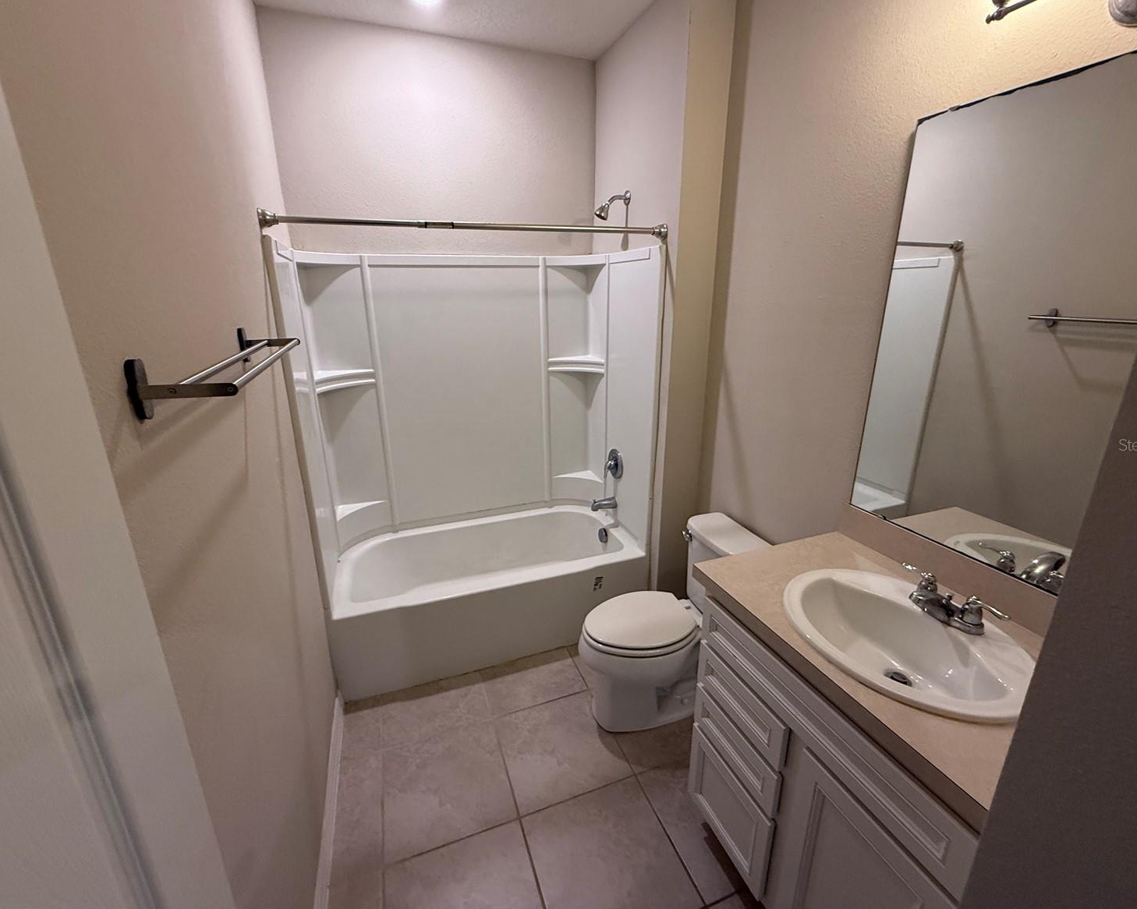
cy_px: 444
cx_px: 568
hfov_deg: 96.8
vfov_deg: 84.0
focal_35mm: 15
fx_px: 505
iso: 250
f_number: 2.2
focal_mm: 2.22
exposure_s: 1/60
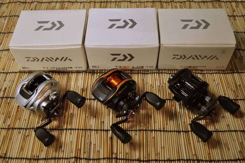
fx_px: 265
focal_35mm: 39
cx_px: 122
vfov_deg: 34.1
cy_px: 82
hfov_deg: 49.6
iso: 720
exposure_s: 1/60
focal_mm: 26
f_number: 4.2
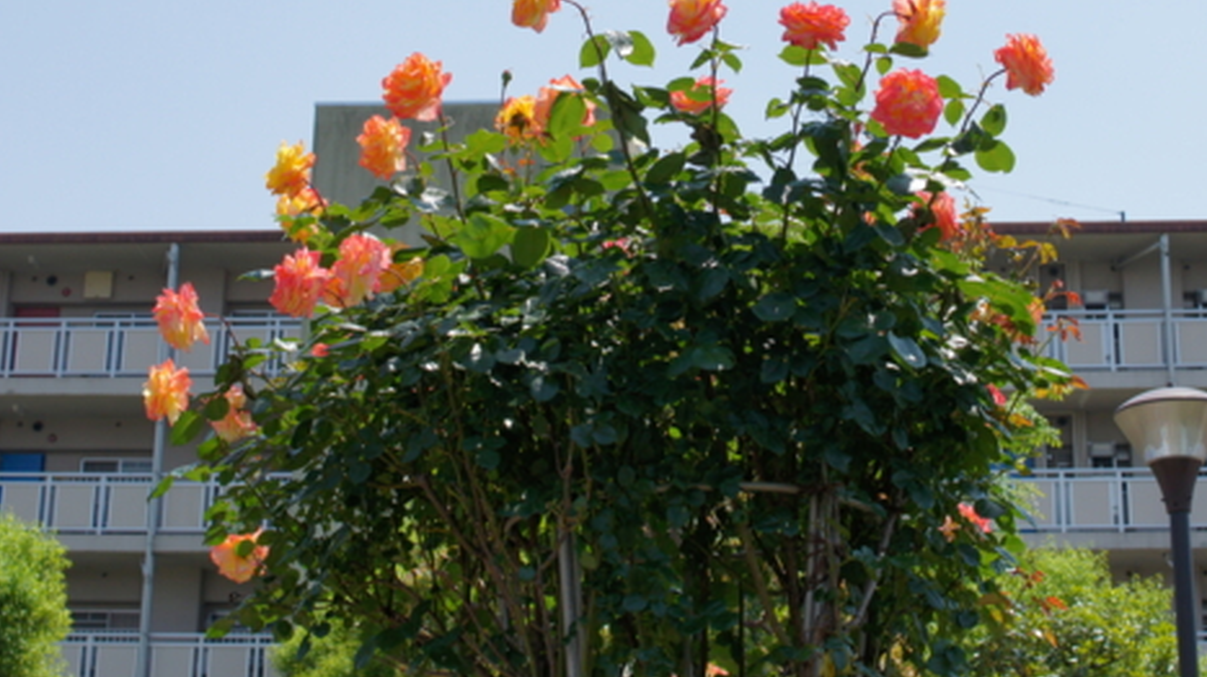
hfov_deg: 29.9
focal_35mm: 71
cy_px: 177
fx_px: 2260
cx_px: 685
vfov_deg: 17.0
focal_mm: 35
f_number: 7.1
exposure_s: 1/800
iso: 200
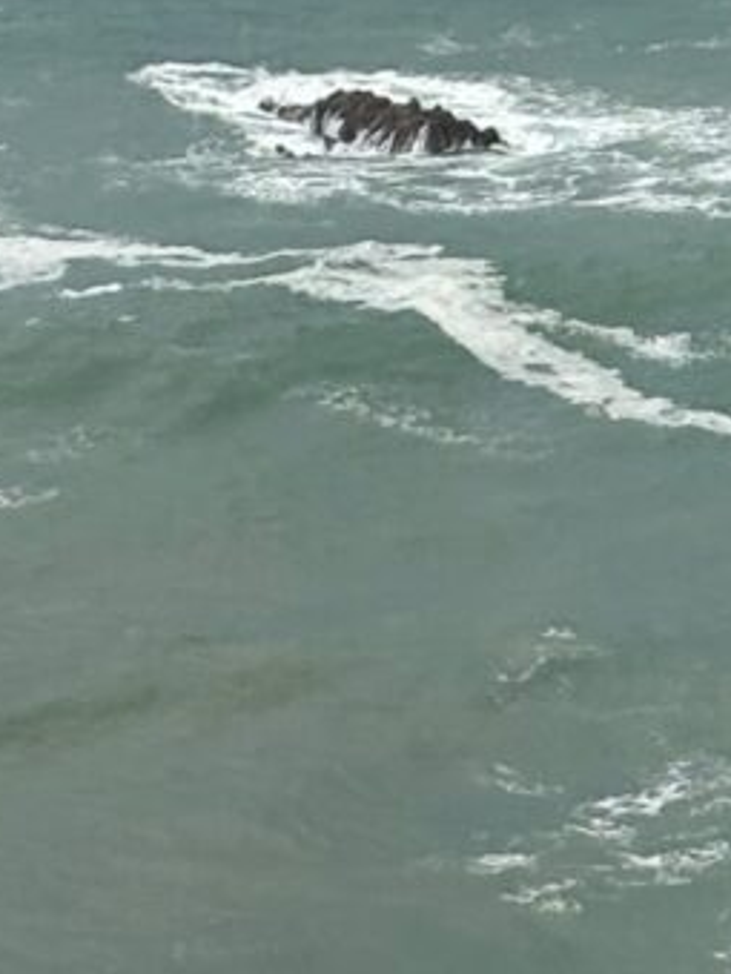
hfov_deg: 5.9
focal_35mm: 245
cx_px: 1516
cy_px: 1344
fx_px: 6898
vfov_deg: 8.0
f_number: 1.6
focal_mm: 5.96
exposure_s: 1/3937
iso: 40
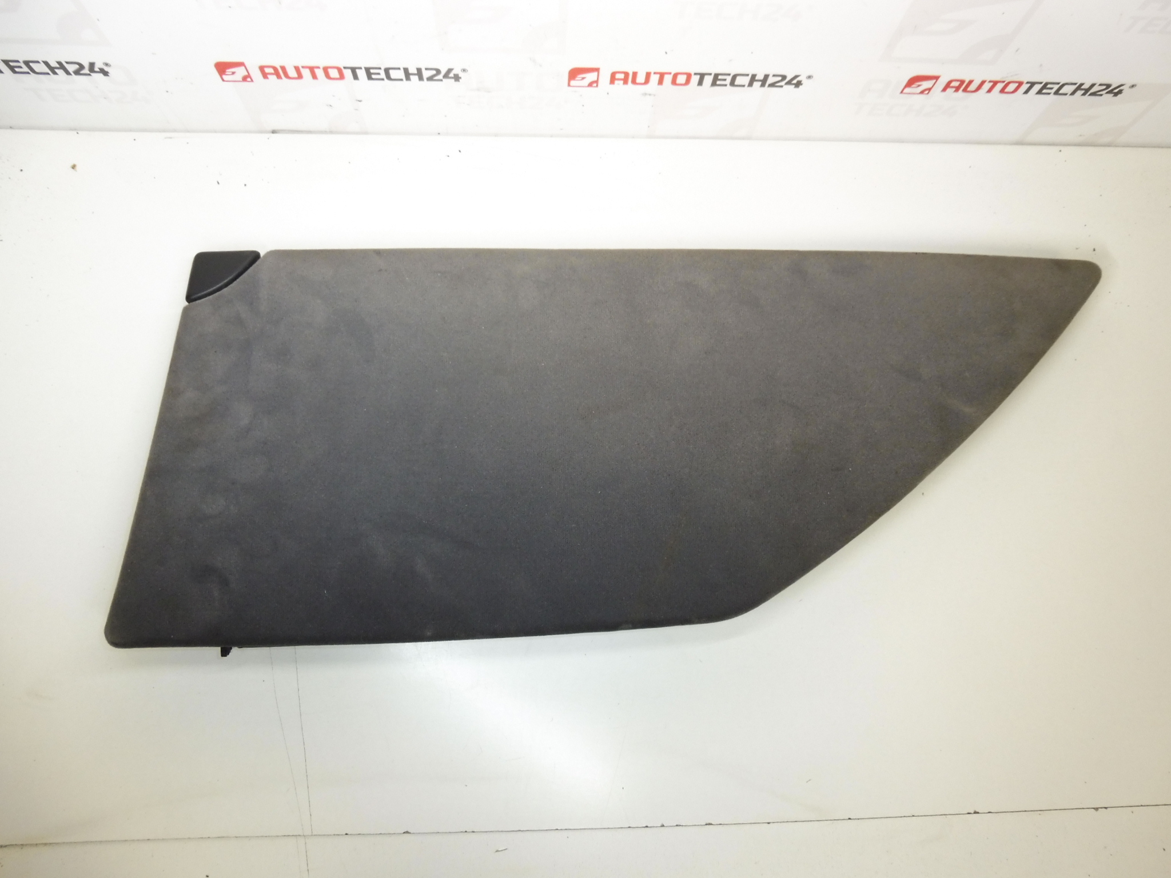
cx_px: 586
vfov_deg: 56.8
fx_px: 812
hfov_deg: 71.6
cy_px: 439
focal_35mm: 24
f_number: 3.5
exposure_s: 1/60
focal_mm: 4.3
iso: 200
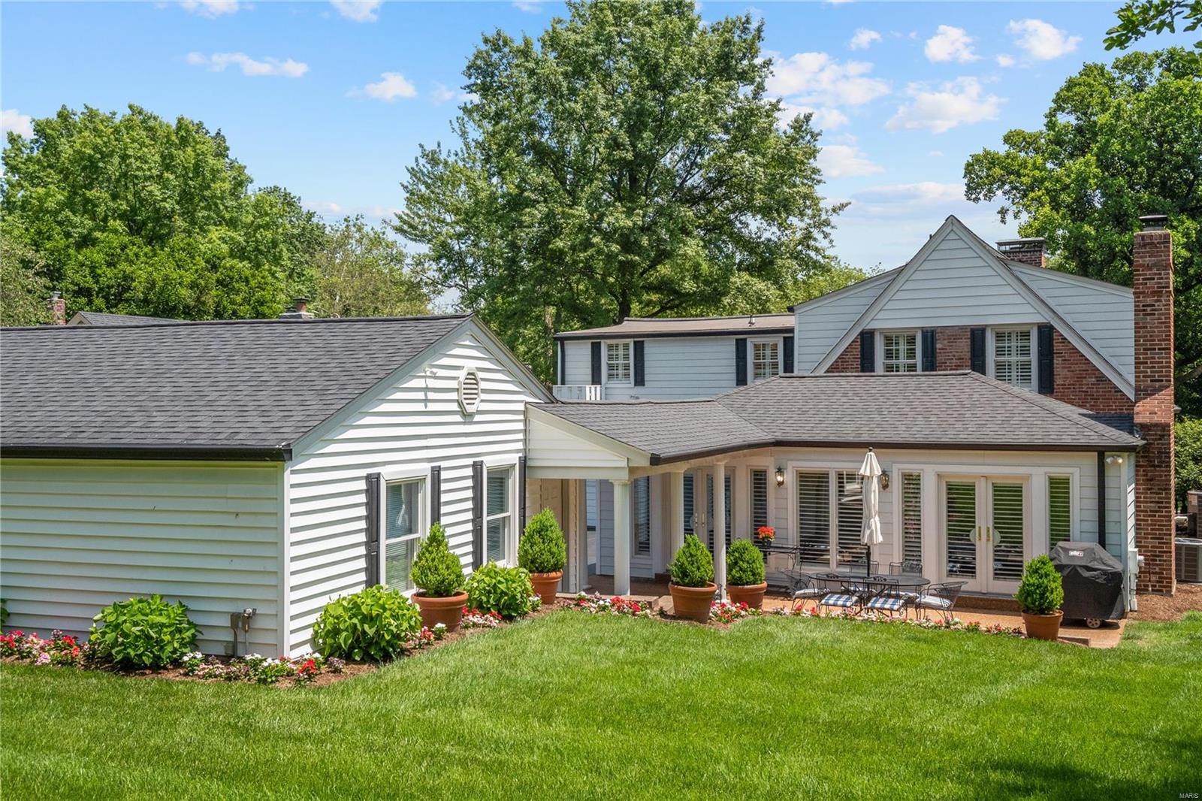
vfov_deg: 36.9
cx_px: 601
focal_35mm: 36
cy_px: 400
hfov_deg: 53.1
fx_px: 1202
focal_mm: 18
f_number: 6.3
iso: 400
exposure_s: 1/1250
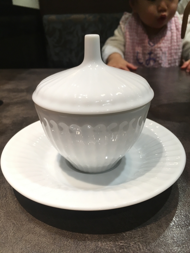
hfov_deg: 48.2
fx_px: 212
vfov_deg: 61.7
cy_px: 126
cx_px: 95
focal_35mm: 29
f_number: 2.2
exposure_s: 1/33
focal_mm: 4.15
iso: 40
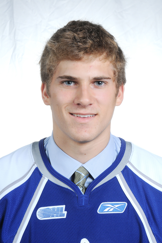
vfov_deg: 18.2
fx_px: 761
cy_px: 122
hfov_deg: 12.1
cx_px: 81
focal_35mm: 112
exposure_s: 1/200
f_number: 22
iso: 400
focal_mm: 75
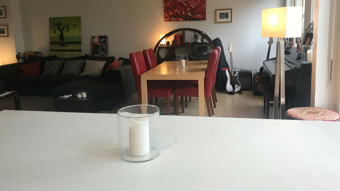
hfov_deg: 62.6
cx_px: 171
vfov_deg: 37.5
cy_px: 69
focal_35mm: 31
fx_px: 280
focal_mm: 3.99
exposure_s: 1/33
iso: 25
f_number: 1.8
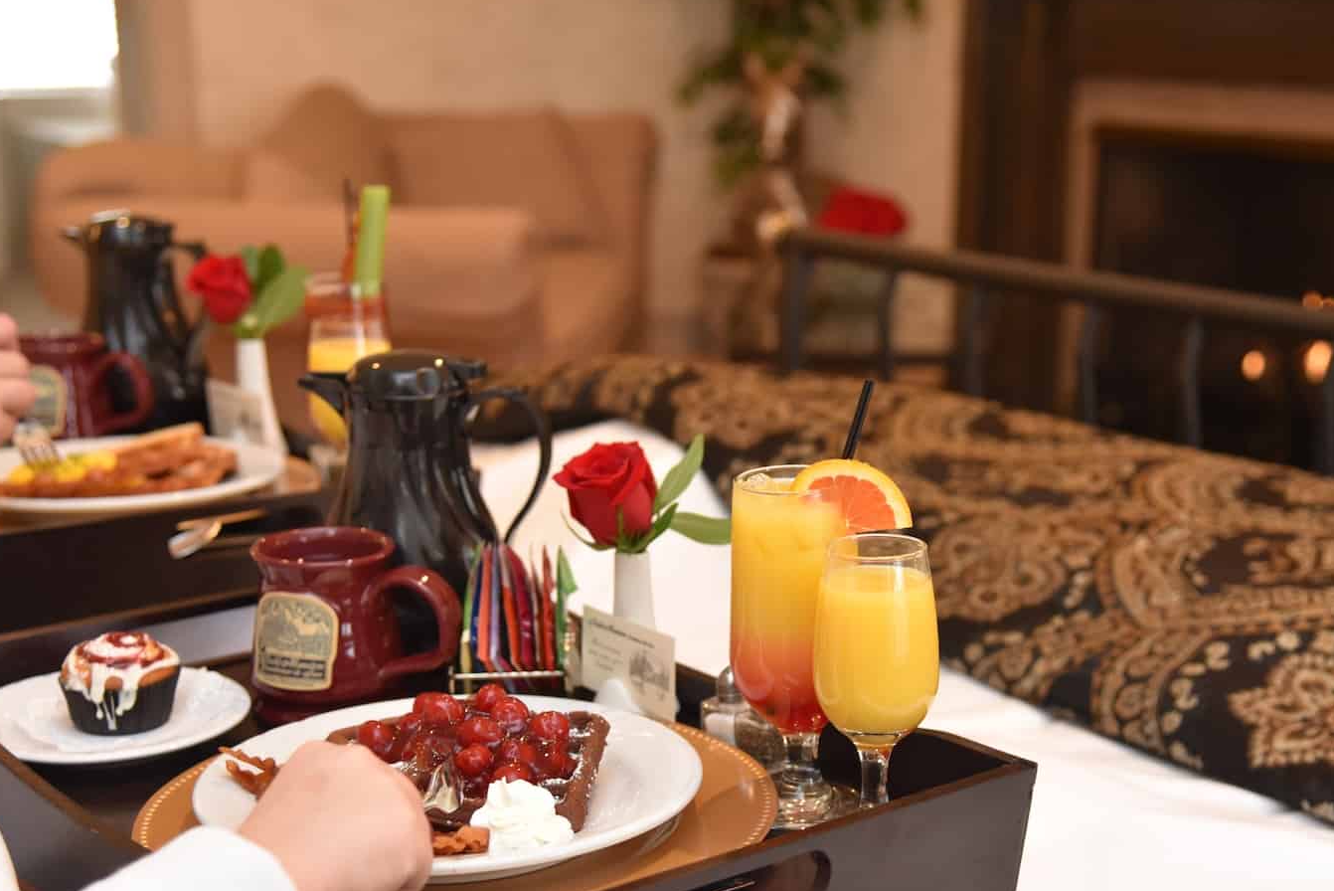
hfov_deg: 32.4
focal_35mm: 62
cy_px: 519
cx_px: 703
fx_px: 2298
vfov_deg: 21.9
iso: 1600
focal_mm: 52
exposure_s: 1/60
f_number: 4
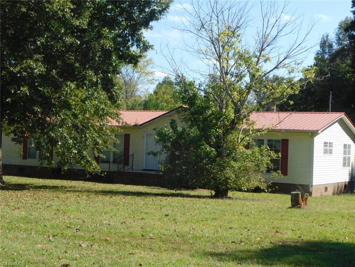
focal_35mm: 59
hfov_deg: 32.7
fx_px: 605
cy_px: 134
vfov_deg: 24.8
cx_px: 178
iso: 125
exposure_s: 1/500
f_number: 4
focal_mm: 10.4
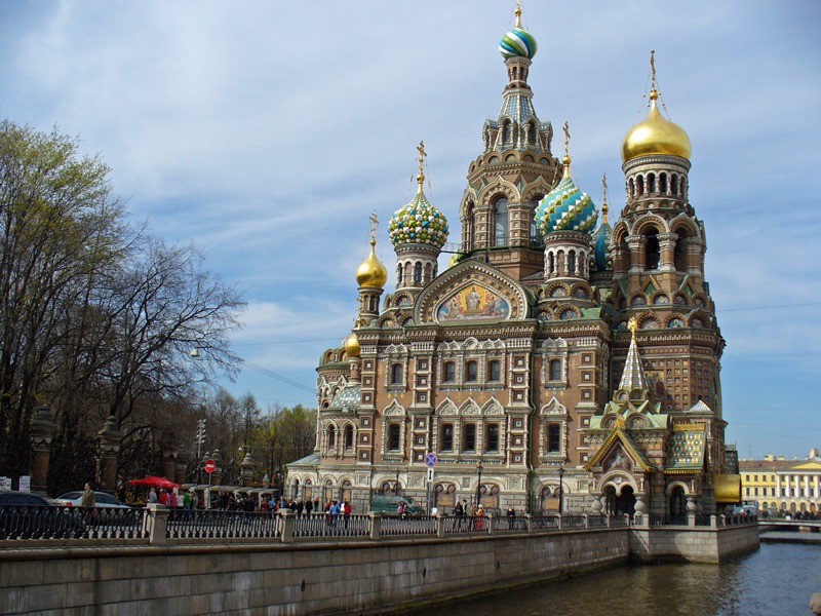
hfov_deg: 50.1
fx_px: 878
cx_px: 410
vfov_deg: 38.7
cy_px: 308
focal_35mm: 37
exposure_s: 1/400
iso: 80
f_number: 5.6
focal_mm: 6.1
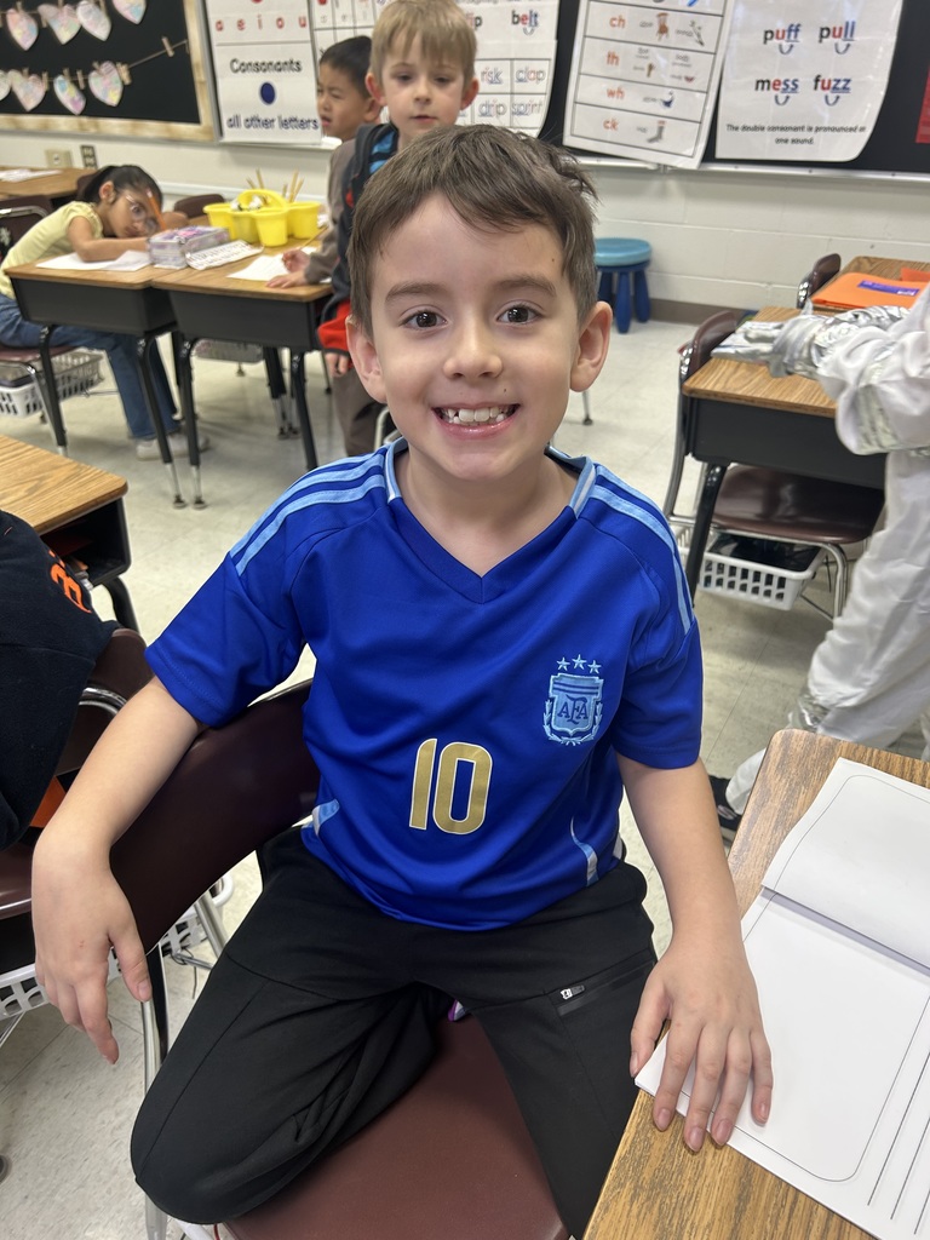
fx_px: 931
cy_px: 620
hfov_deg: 53.1
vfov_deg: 67.3
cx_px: 465
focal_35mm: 26
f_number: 1.5
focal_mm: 5.7
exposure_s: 1/60
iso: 64
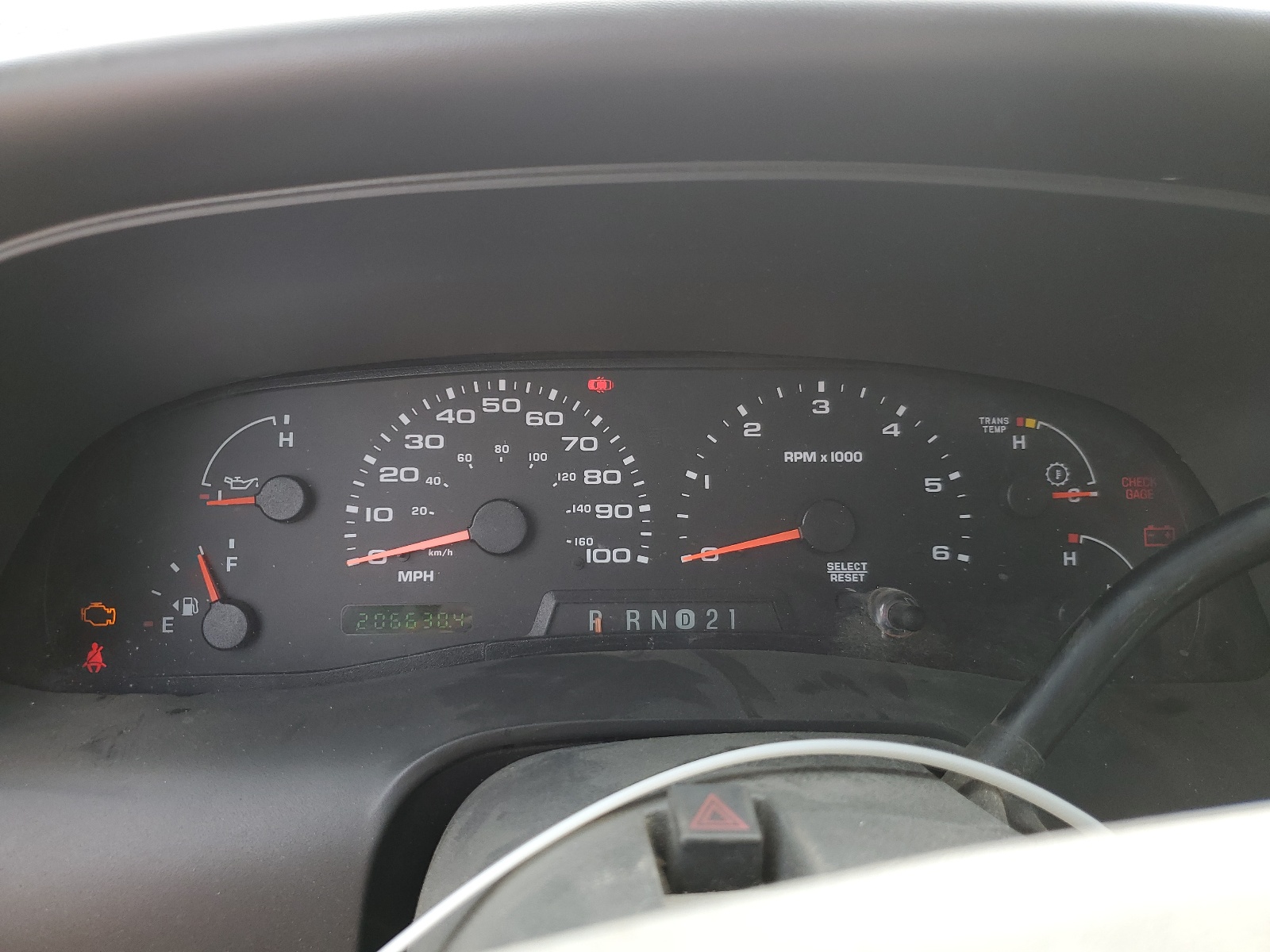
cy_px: 476
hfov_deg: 67.3
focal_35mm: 26
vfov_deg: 53.1
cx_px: 635
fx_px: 954
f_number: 1.5
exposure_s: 1/167
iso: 50
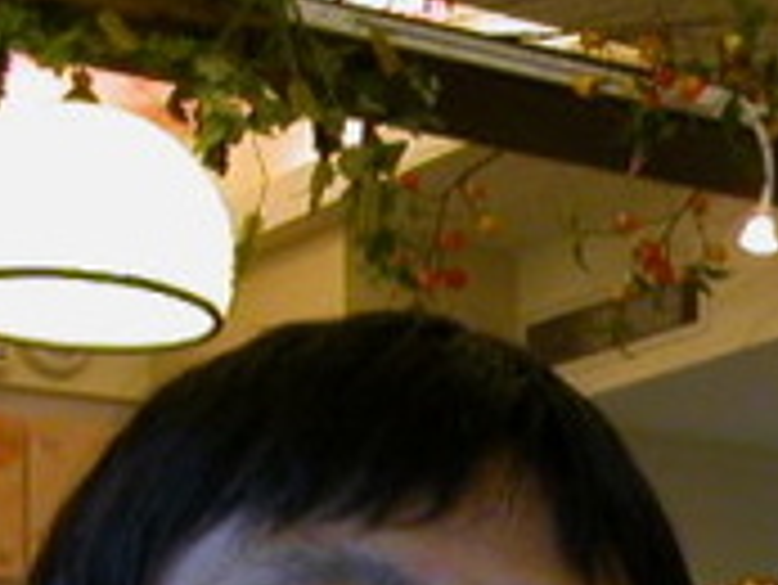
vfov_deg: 11.4
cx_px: 1336
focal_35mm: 128
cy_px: 630
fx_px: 2879
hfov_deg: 13.9
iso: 100
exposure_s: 1/29.7
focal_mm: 5.6
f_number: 2.7
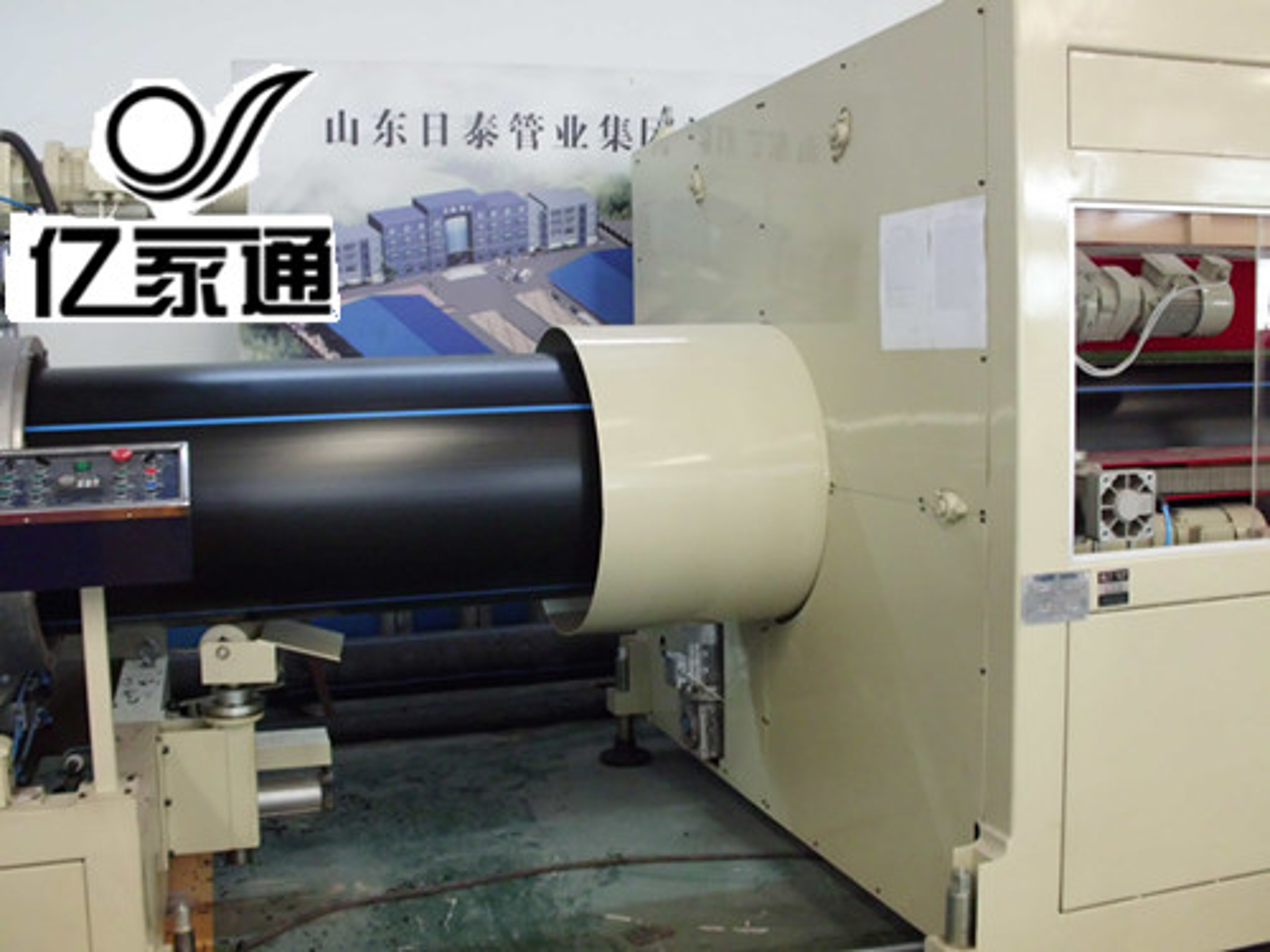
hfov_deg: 51.4
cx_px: 635
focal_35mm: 36
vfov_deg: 39.7
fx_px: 1321
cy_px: 476
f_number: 2.9
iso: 400
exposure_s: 1/60
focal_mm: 6.3
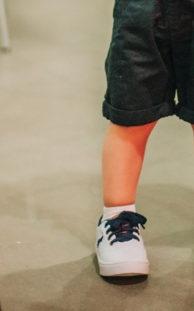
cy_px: -82
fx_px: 1185
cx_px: 168
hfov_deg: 9.3
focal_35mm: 140
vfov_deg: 14.4
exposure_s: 1/160
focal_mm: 50
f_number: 1.8
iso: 1600
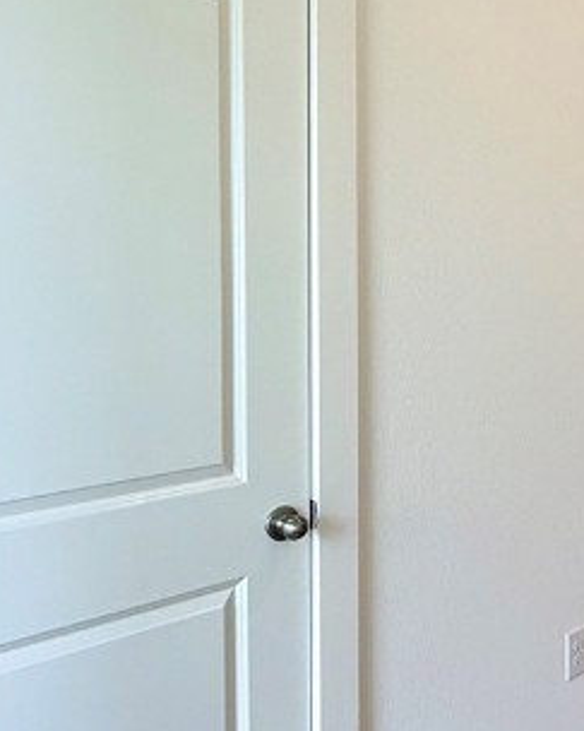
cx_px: 668
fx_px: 994
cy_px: 296
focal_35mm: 46
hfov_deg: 29.1
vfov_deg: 40.2
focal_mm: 2.22
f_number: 2.2
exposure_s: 1/122
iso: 64
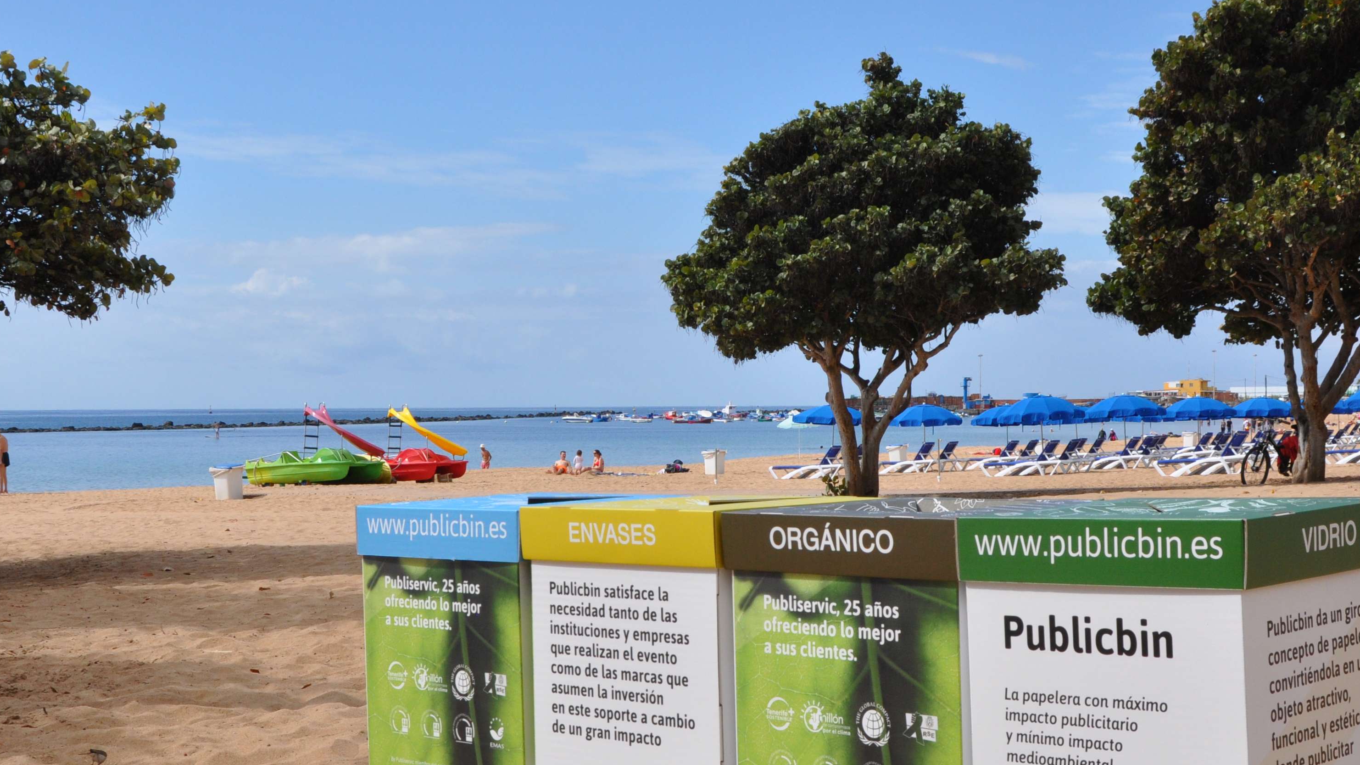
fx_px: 2047
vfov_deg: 21.2
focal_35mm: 57
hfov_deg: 36.7
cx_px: 713
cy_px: 437
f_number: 13
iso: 500
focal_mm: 25
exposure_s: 1/640
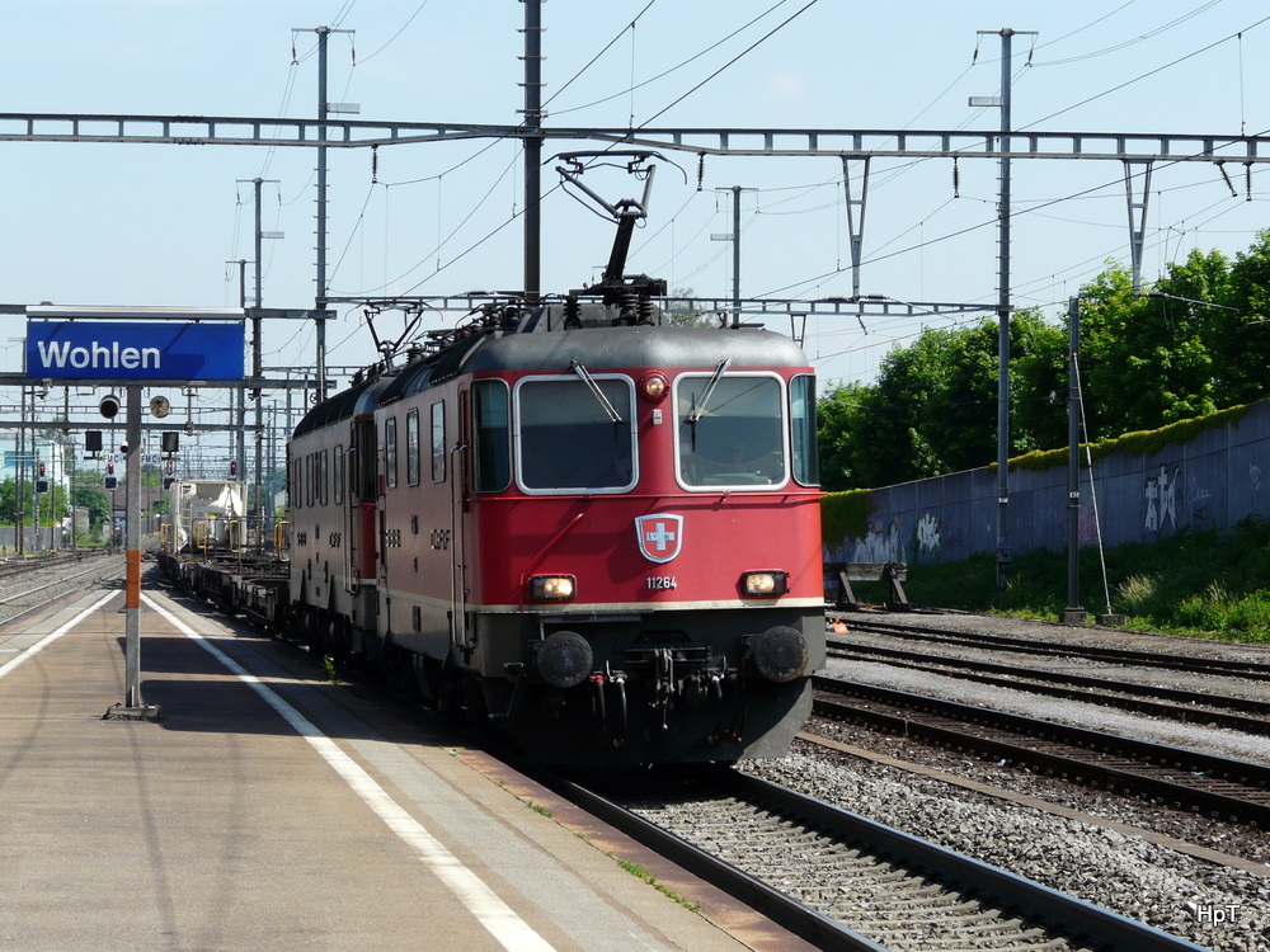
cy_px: 476
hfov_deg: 16.0
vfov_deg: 12.0
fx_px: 4513
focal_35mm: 123
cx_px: 635
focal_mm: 20.2
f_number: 5.6
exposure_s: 1/400
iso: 100
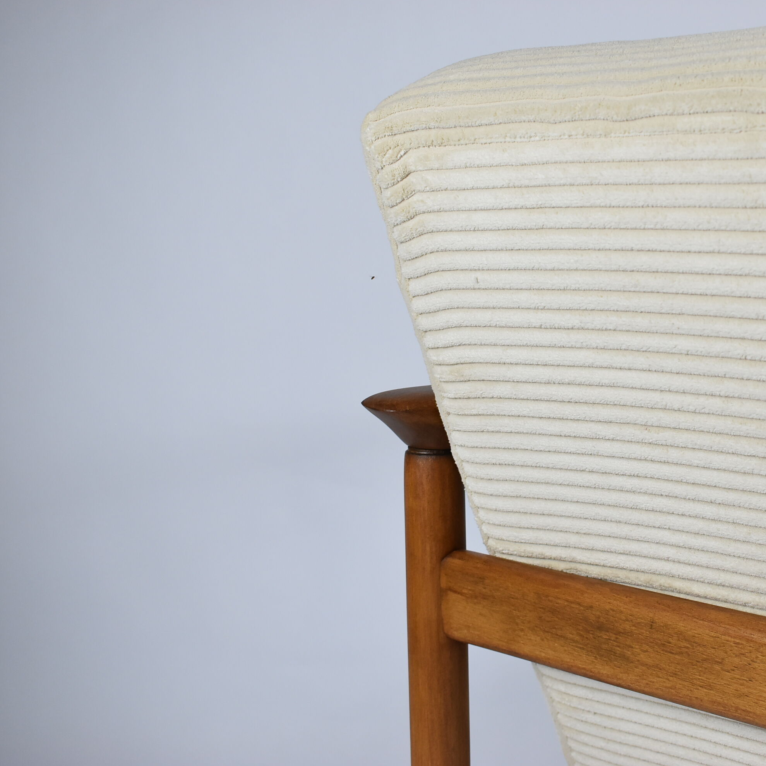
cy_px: 385
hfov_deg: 31.1
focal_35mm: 54
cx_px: 573
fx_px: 1352
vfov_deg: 31.6
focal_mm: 28
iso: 640
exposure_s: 1/125
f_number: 5.6
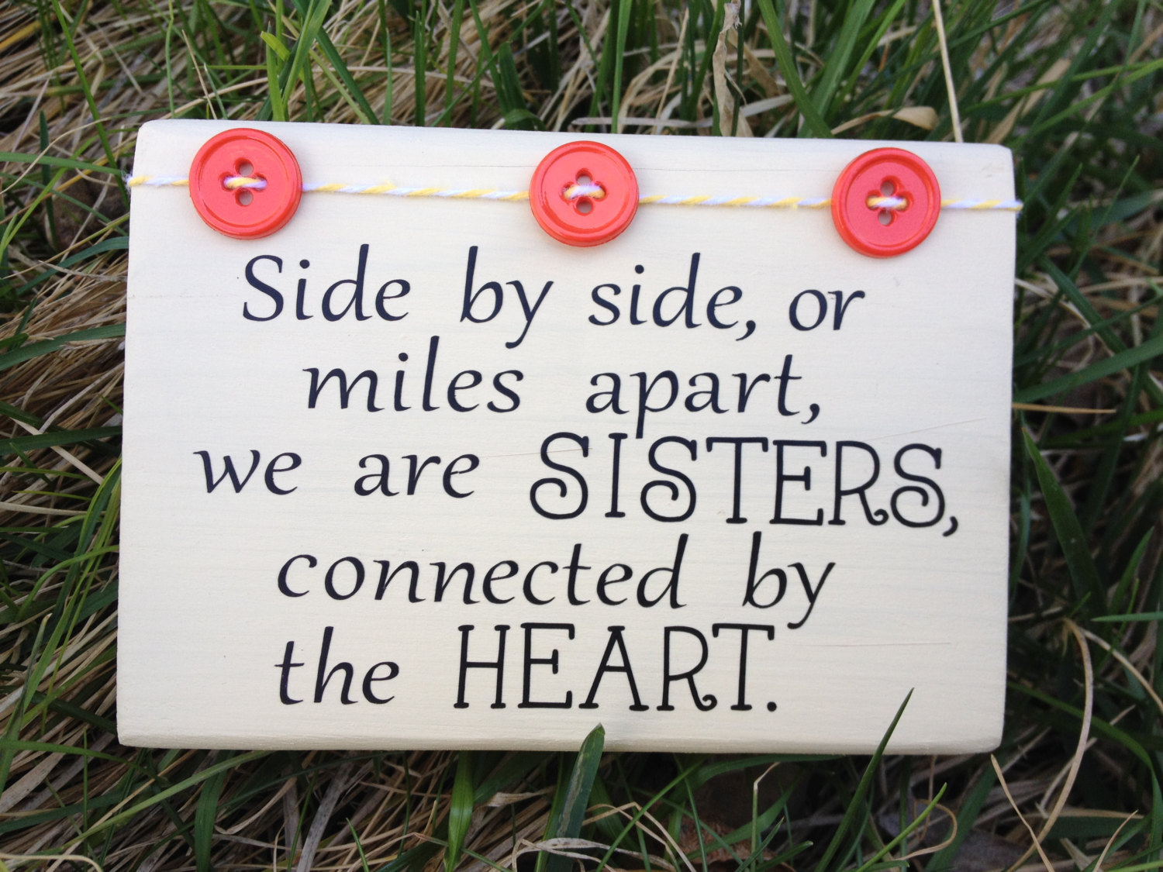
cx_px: 582
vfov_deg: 40.7
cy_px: 436
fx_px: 1176
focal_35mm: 35
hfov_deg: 52.6
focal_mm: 4.28
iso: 50
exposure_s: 1/170
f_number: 2.4
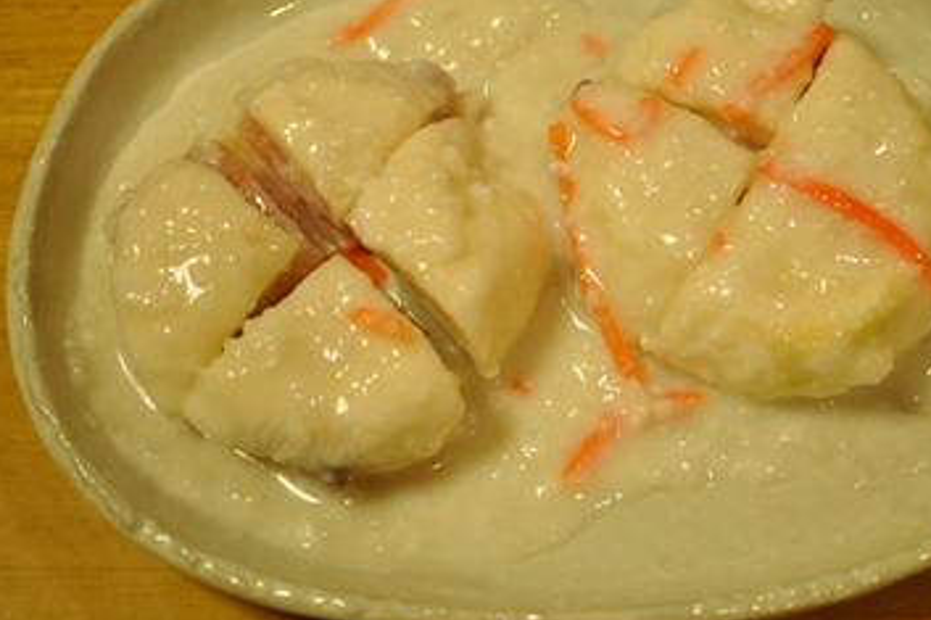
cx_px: 580
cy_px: 240
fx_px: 2068
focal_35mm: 80
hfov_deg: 25.3
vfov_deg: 17.0
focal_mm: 42
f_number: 5.6
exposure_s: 1/60
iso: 800
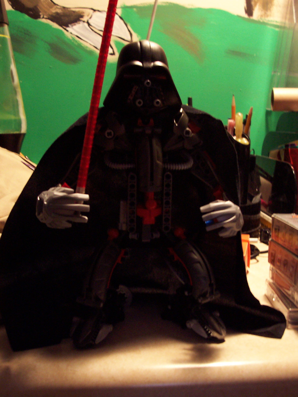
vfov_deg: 50.1
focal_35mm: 37
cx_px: 149
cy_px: 198
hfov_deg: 38.7
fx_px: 425
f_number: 2.8
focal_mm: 5.6
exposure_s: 1/8
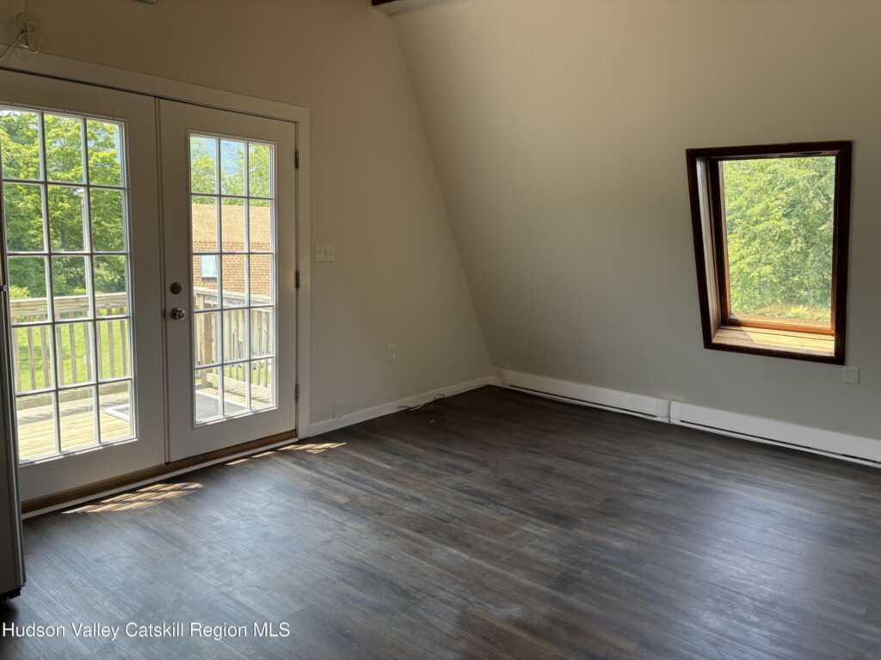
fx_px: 662
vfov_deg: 53.1
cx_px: 440
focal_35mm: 26
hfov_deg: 67.3
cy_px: 330
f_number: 1.6
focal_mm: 5.96
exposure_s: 1/242
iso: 80
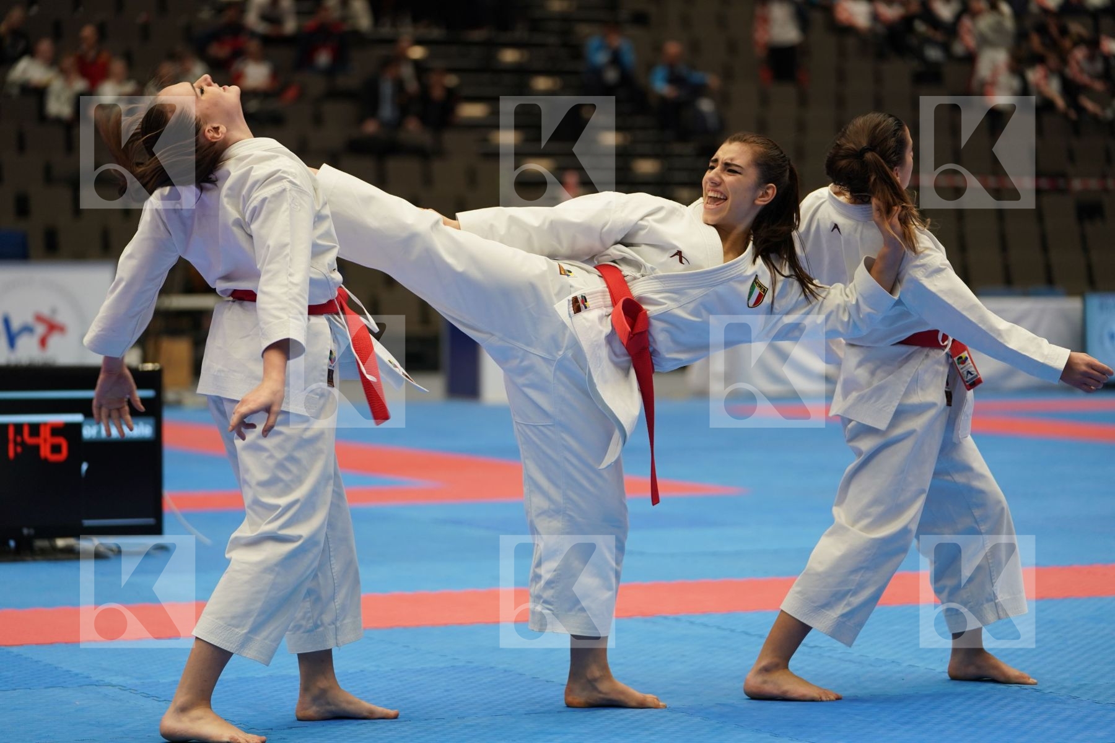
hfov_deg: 17.2
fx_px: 3685
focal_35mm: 119
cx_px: 558
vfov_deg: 11.5
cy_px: 372
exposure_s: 1/500
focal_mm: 119
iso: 1000
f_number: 2.8
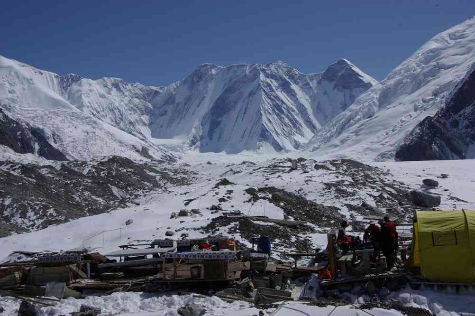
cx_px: 238
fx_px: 641
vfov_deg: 27.7
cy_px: 158
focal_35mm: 49
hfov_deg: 40.7
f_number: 19
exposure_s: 1/180
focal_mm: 32.4
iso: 100
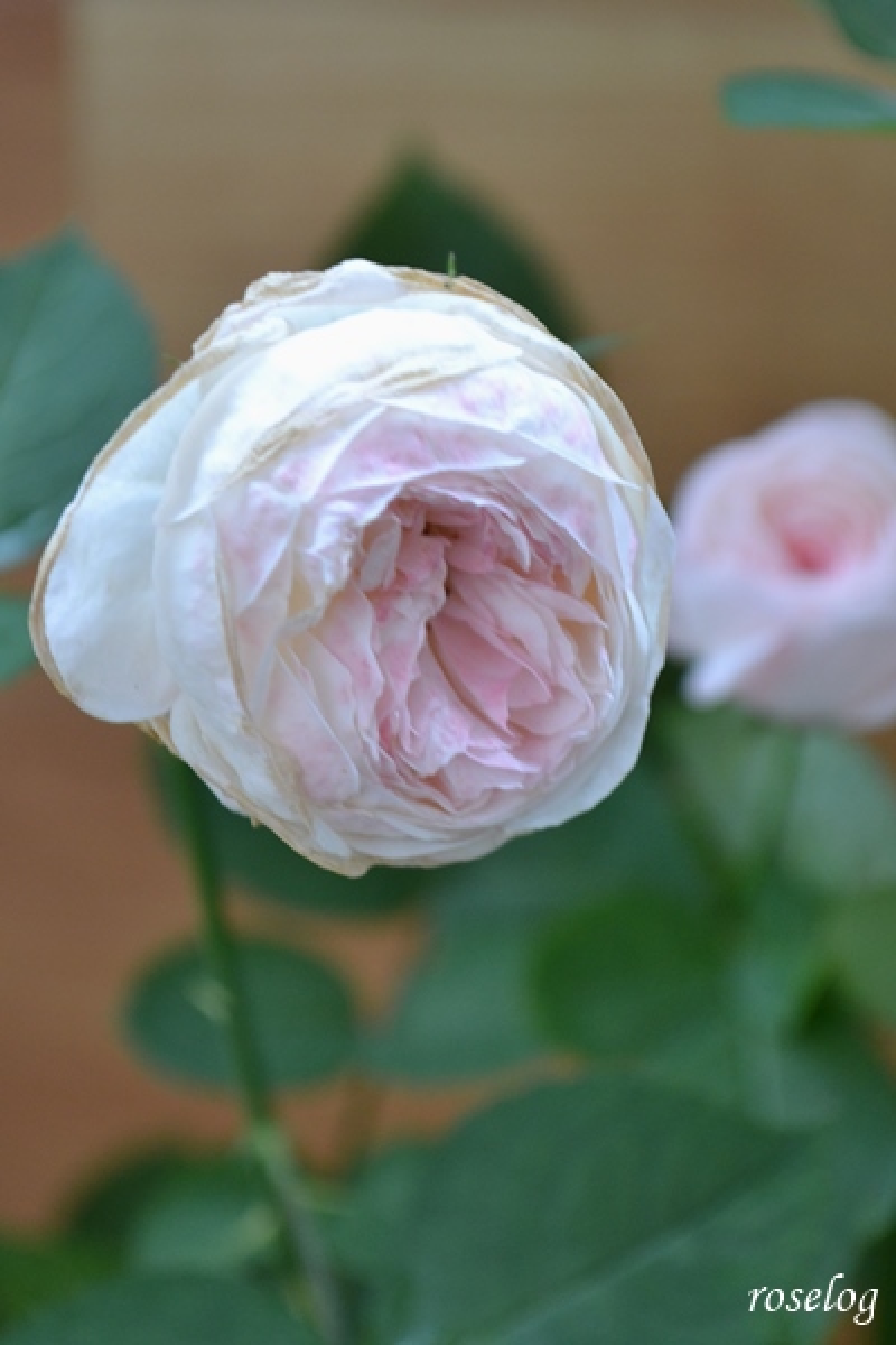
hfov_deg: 16.6
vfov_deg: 24.6
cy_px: 672
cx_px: 448
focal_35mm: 82
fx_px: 3080
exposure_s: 1/60
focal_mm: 55
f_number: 5.6
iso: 640
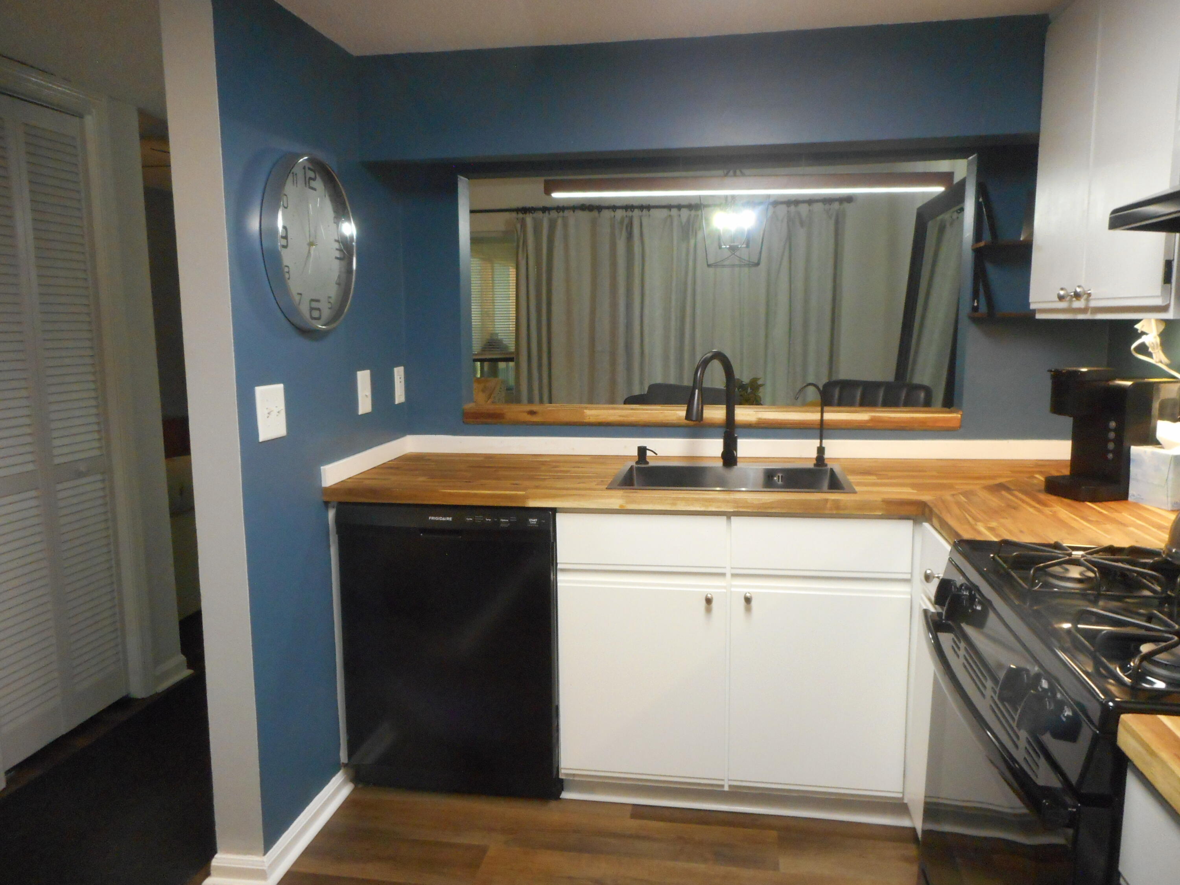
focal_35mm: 25
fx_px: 852
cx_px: 590
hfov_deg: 69.4
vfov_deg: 54.9
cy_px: 442
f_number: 3.7
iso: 500
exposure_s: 1/25
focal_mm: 4.5
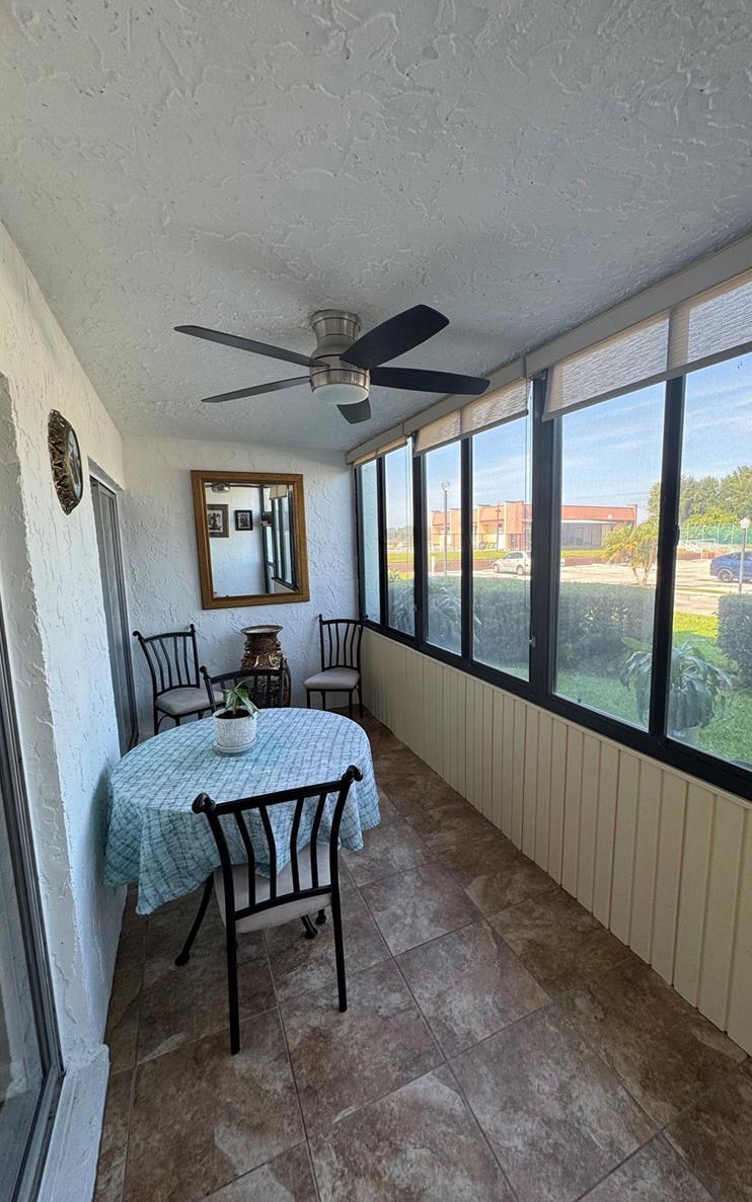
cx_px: 432
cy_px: 604
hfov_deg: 74.4
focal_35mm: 15
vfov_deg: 101.5
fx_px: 492
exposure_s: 1/120
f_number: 2.2
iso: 64
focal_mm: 2.22
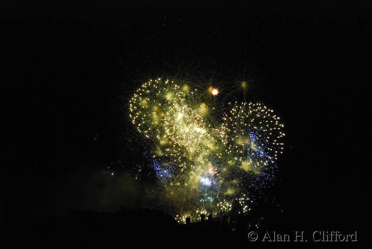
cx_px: 186
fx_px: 543
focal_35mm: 52
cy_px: 124
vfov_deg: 25.8
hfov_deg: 37.8
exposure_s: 1/100
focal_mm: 35
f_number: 4.2
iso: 1600
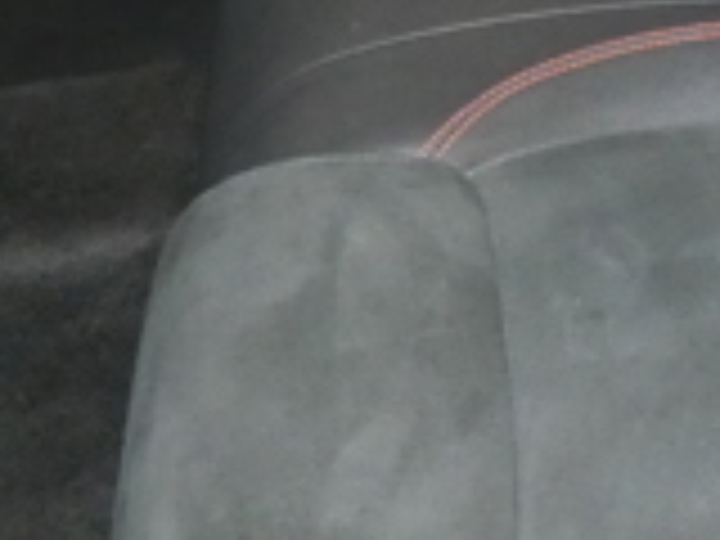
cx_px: 945
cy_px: -351
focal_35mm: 100
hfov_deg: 18.3
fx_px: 2080
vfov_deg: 13.6
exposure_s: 1/60
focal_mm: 3.6
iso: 800
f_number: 2.8
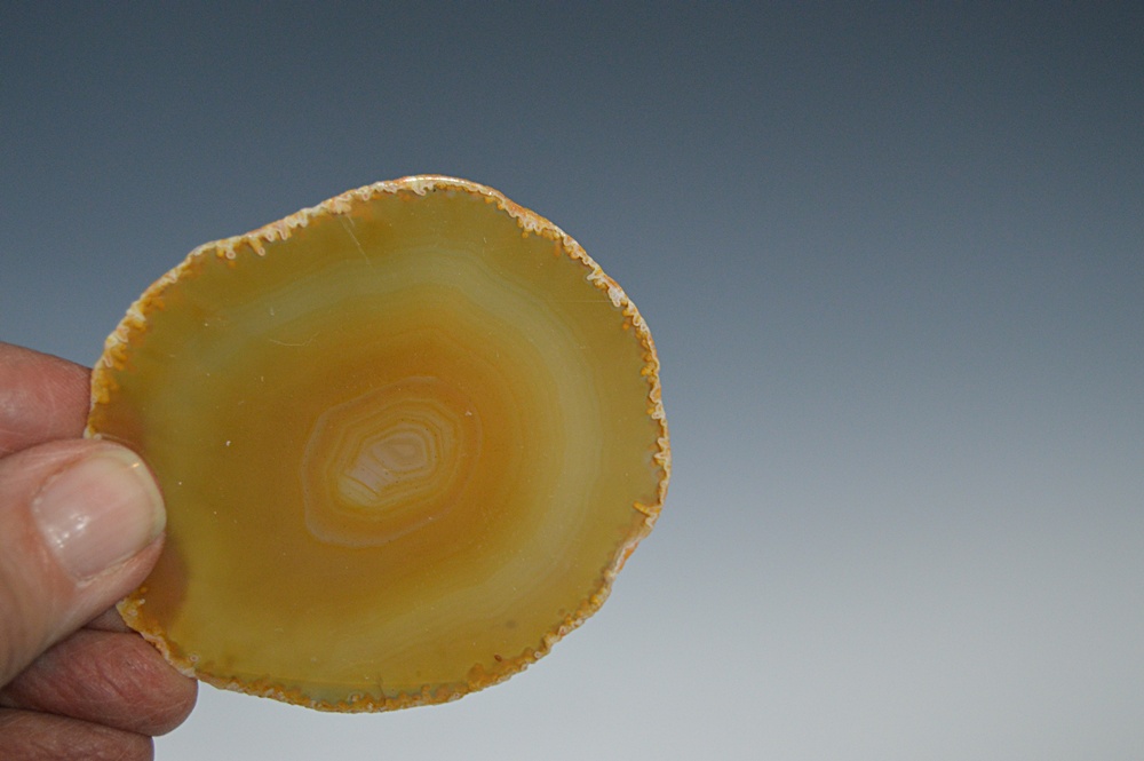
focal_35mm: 82
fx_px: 2619
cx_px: 572
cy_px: 380
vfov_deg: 16.5
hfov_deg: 24.6
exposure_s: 1/60
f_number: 5.6
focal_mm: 55
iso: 1100
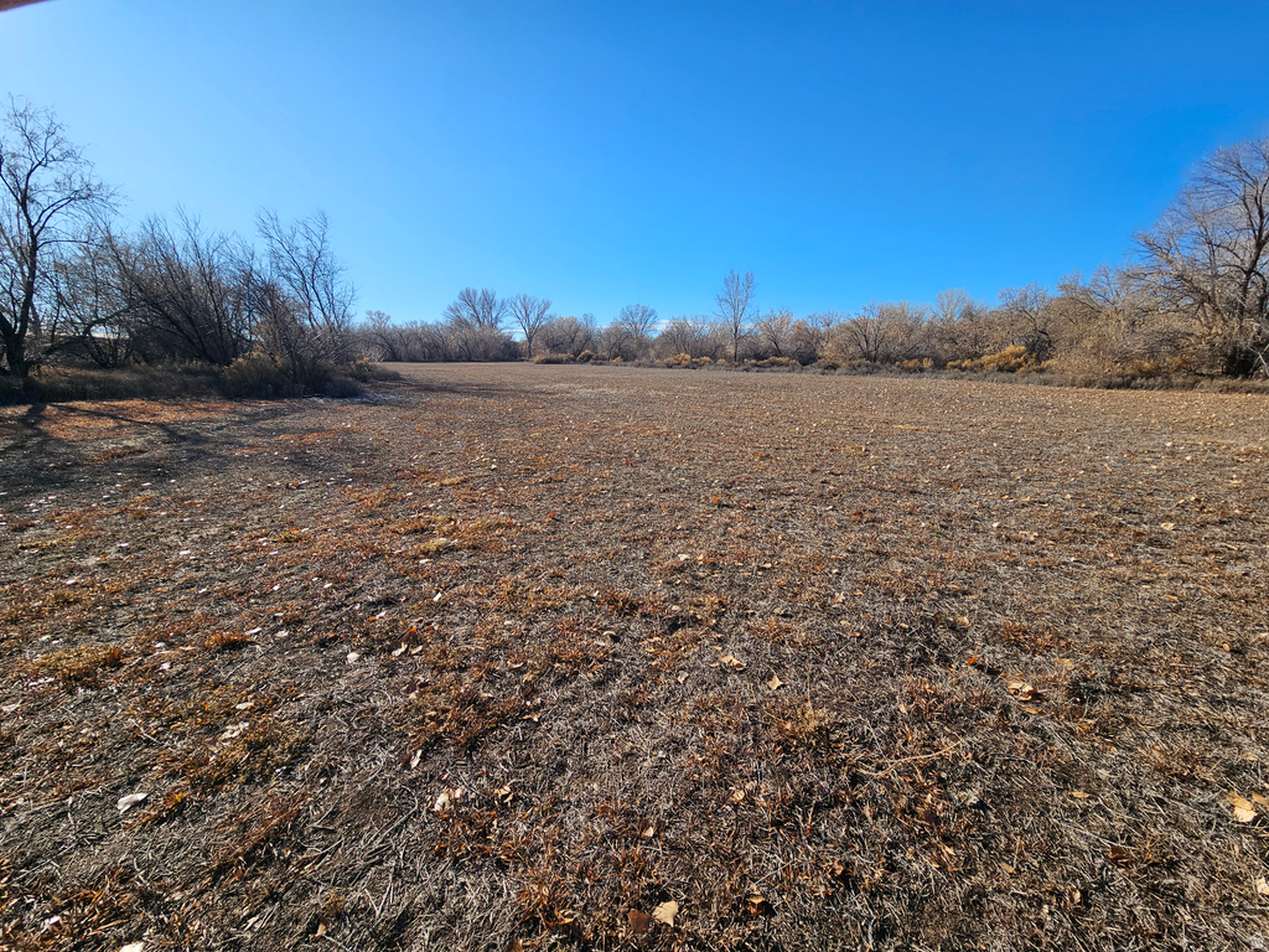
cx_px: 634
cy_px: 476
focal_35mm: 13
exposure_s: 1/1889
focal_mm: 2.2
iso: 50
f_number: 2.2
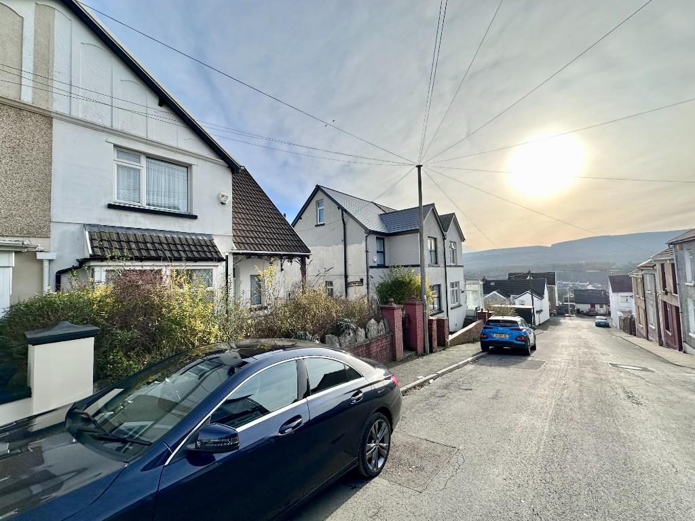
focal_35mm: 14
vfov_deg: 85.7
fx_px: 281
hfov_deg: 102.1
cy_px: 260
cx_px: 348
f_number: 2.2
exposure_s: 1/2564
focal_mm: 2.22
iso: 50
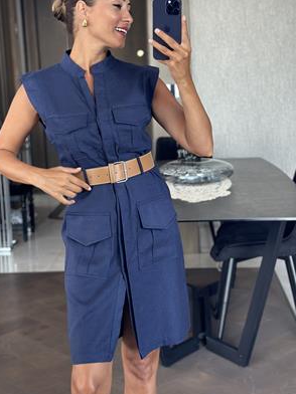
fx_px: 707
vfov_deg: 31.1
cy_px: 157
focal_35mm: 62
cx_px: 117
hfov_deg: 23.6
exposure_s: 1/65
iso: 125
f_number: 1.78
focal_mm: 6.86
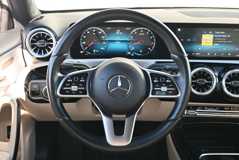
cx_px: 120
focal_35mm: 42
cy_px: 80
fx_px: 281
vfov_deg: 31.7
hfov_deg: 46.1
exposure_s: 1/125
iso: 400
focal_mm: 27.5
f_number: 4.5
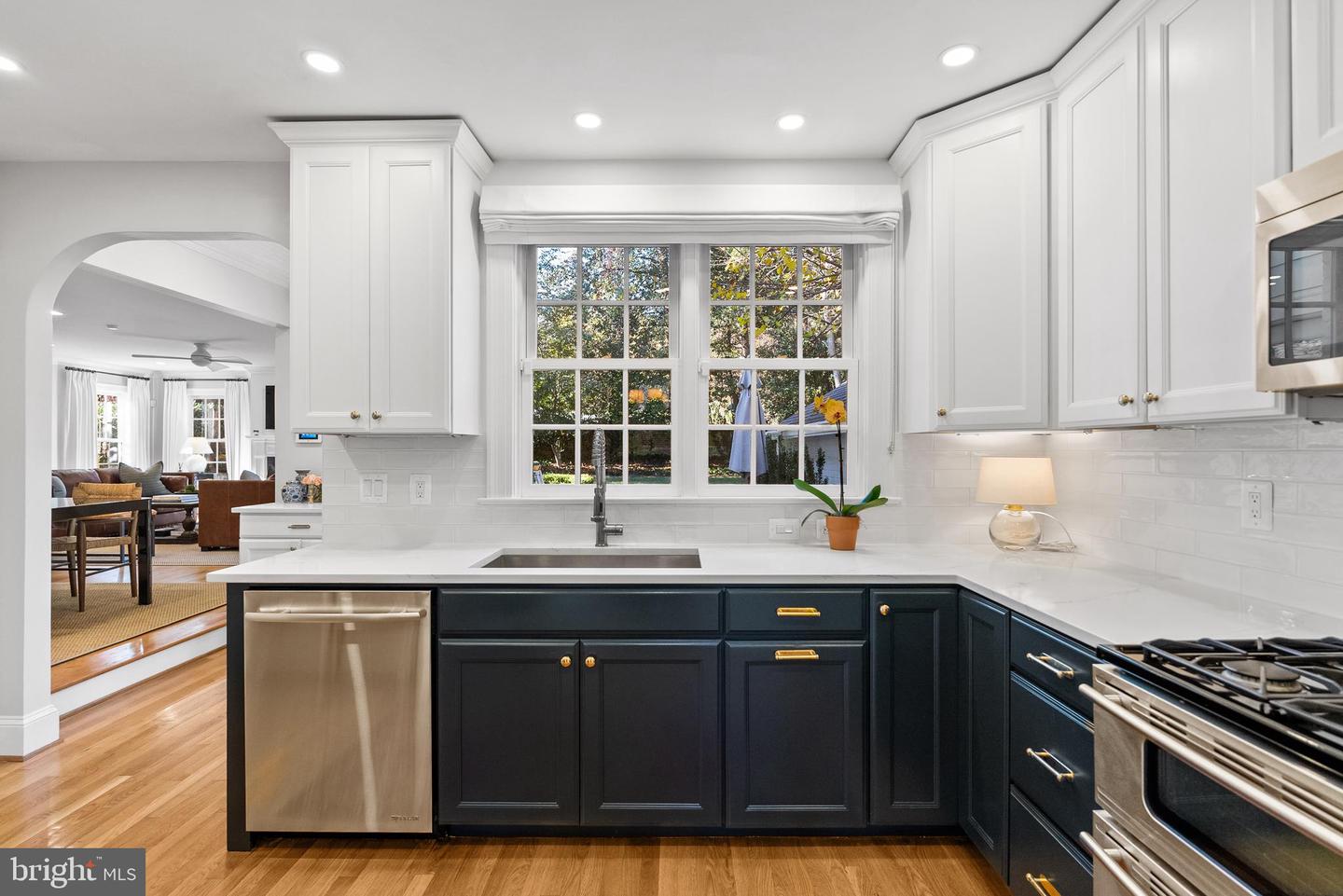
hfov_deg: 93.3
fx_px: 634
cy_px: 448
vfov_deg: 70.5
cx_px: 672
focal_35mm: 17
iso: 800
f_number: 4
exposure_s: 1/25
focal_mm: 17
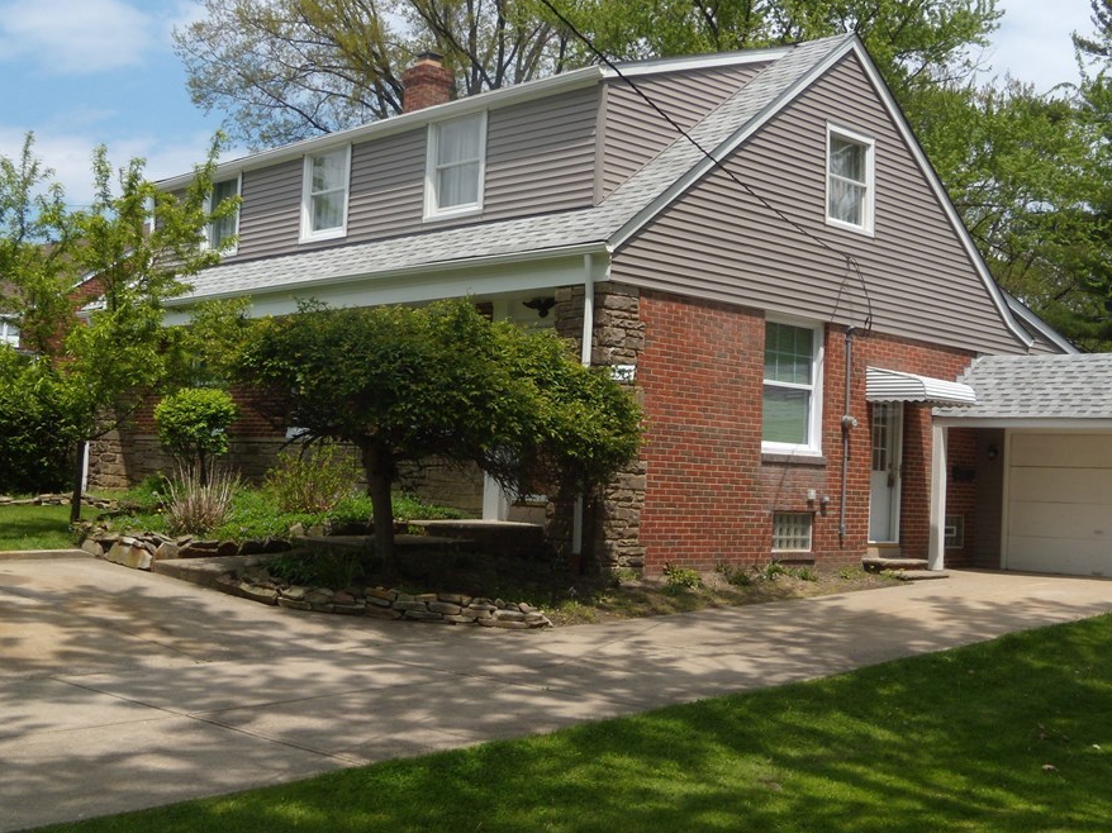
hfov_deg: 44.8
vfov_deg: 34.3
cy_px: 434
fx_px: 1349
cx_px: 595
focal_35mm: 42
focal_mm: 6.4
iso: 80
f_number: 8.5
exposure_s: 1/200
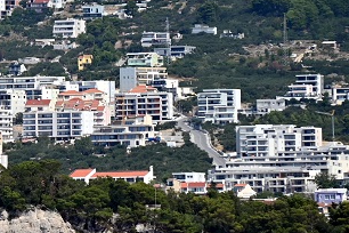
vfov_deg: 2.1
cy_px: -57
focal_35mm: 659
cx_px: -242
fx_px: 6388
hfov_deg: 3.1
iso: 140
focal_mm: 155
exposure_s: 1/1000
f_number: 5.6
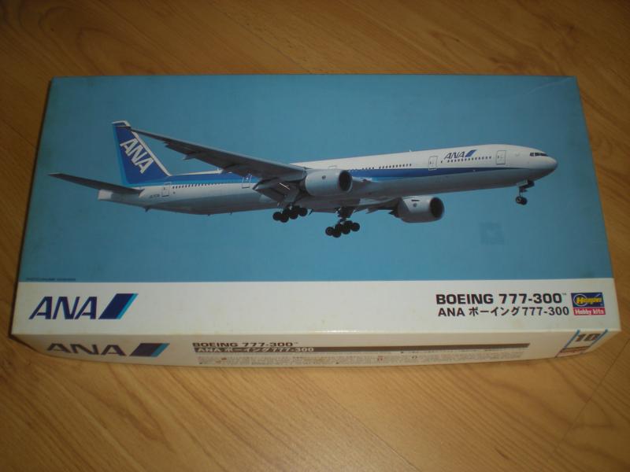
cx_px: 315
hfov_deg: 49.0
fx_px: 692
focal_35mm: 38
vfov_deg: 37.7
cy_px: 236
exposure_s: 1/56.6
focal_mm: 6.3
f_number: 3.1
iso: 64
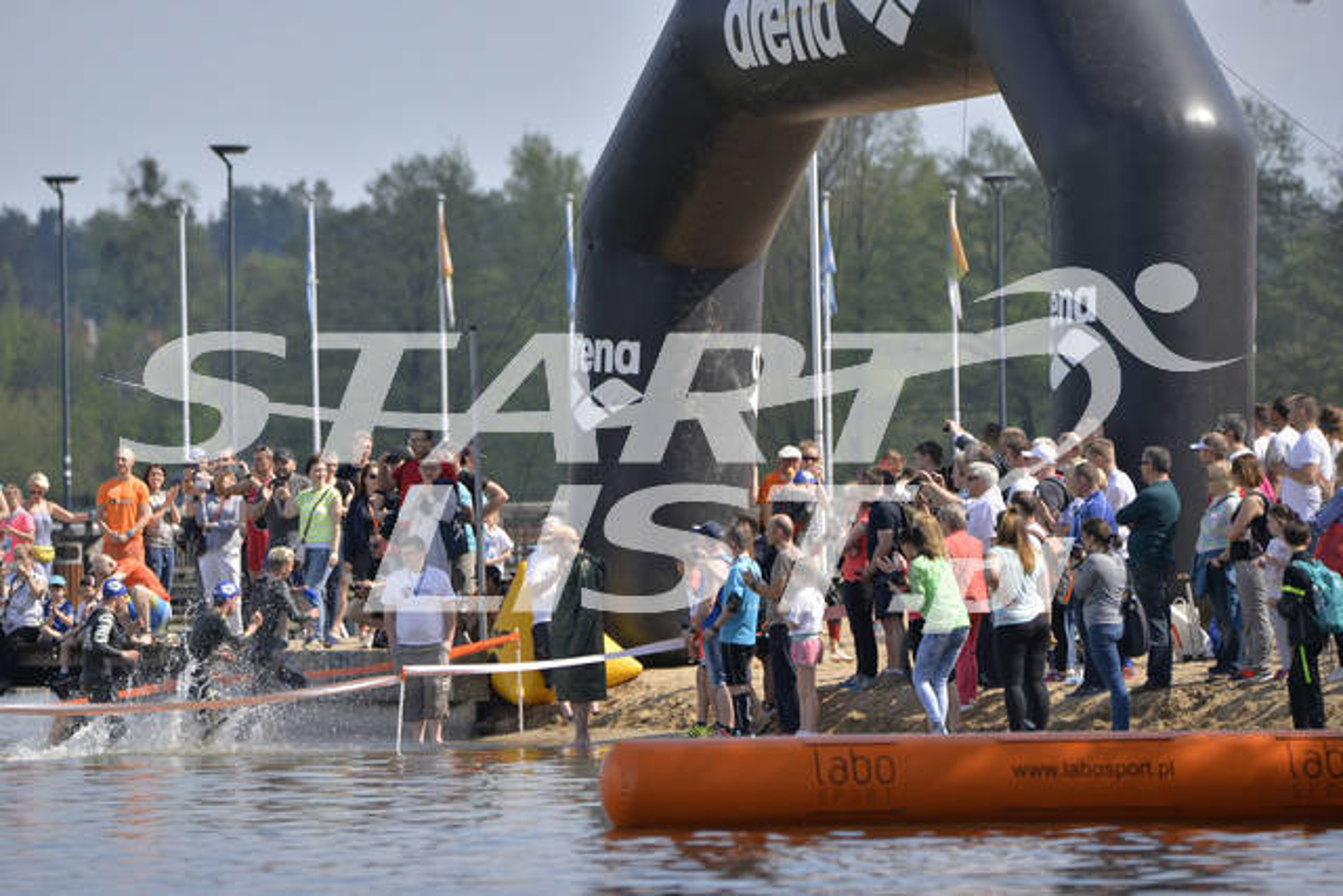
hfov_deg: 5.2
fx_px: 14925
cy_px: 448
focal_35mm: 400
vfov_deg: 3.4
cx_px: 672
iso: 400
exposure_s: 1/2500
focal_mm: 400
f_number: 8
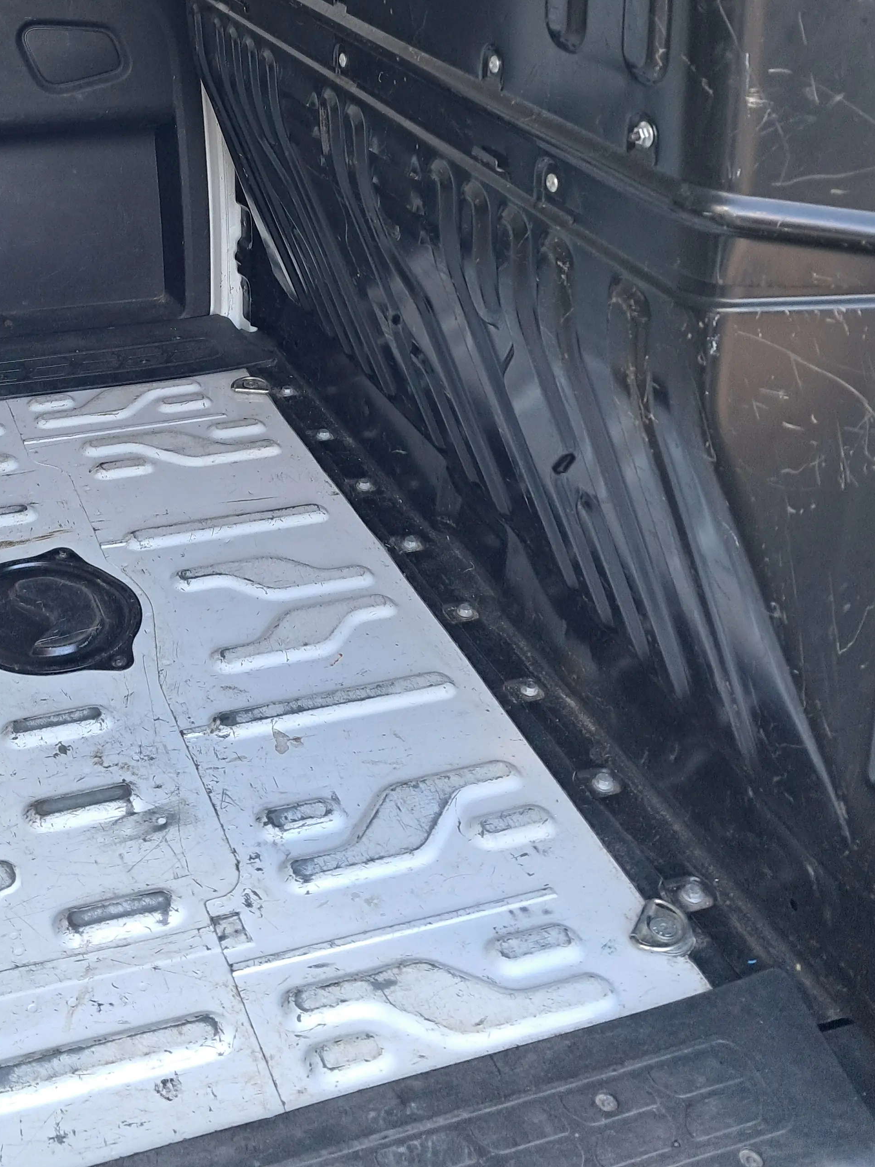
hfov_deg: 33.0
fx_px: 1449
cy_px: 261
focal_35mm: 43
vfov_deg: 42.2
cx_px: 225
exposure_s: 1/60
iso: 80
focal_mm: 4
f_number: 1.8
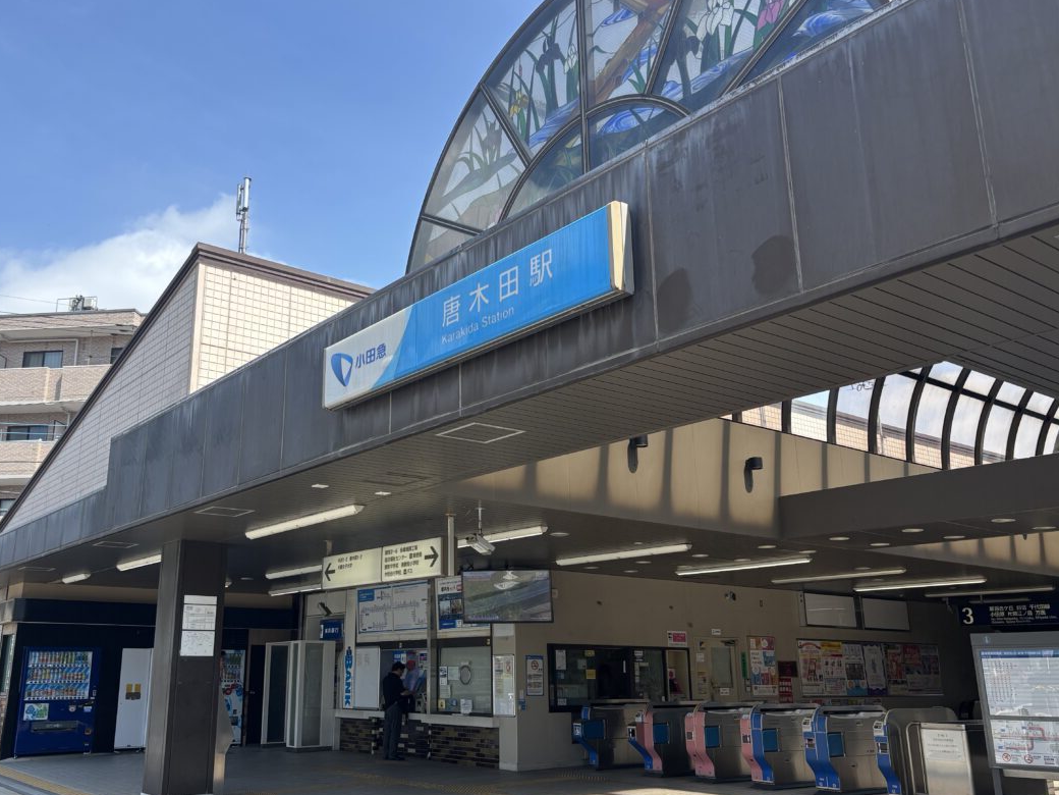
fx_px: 979
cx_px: 457
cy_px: 402
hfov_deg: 56.6
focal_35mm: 32
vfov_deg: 44.2
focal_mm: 5.96
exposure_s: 1/1667
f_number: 1.6
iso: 50
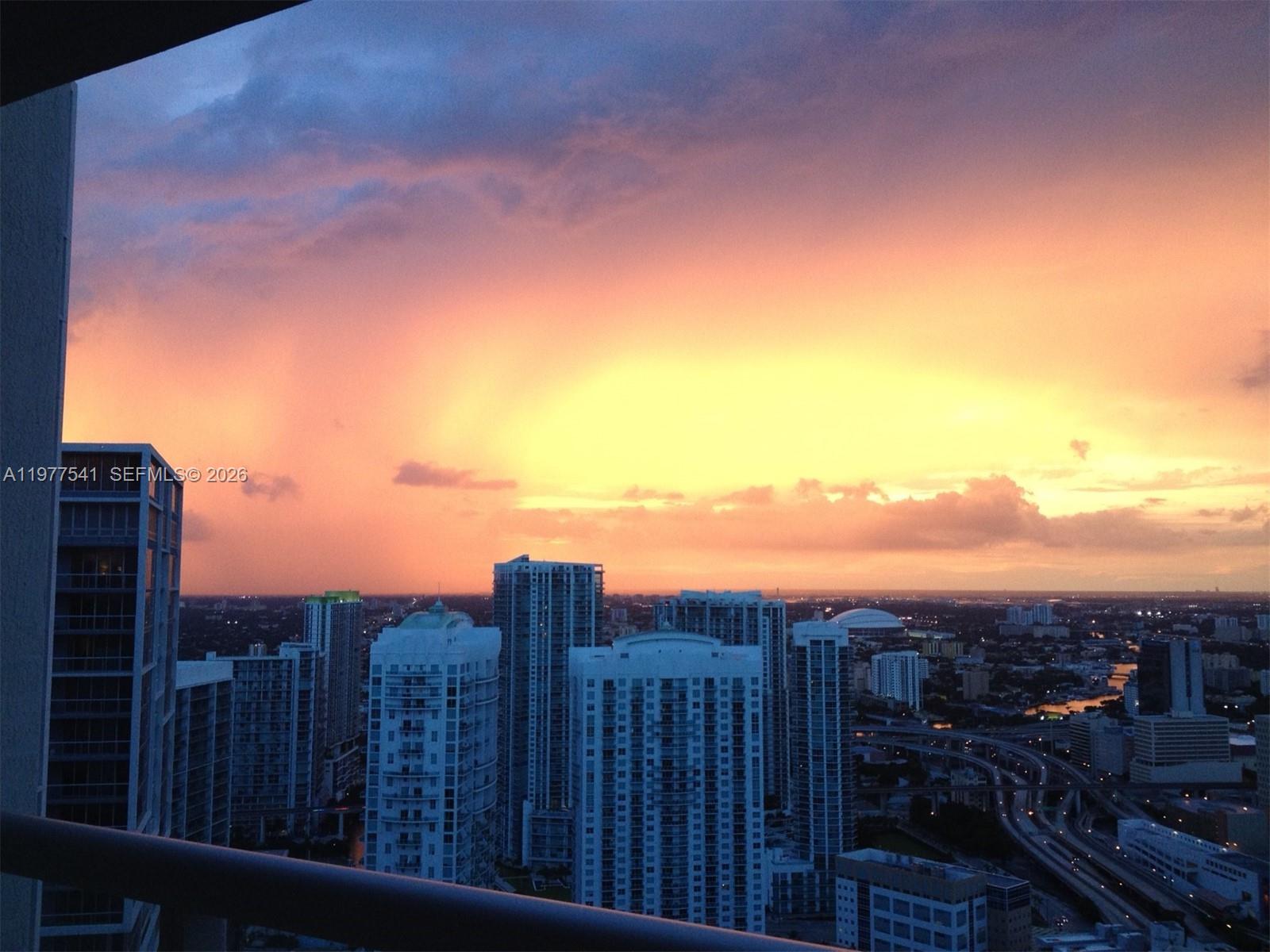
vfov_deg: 40.7
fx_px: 1284
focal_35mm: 35
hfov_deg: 52.6
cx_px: 635
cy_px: 476
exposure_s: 1/120
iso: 160
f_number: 2.4
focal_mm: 4.28
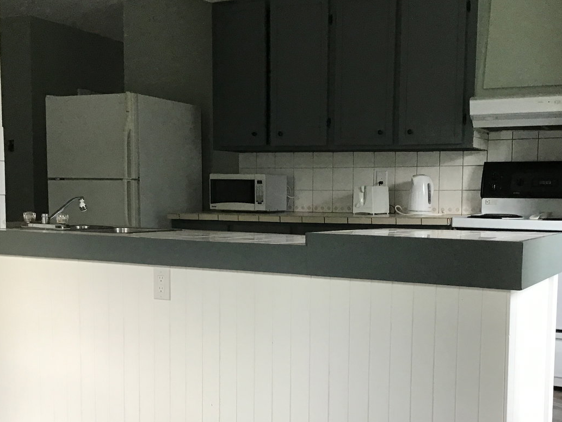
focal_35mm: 48
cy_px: 278
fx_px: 779
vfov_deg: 30.1
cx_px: 342
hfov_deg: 39.5
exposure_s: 1/30
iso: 40
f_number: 2.4
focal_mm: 3.3
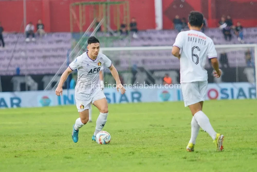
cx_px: 128
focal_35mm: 300
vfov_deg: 4.6
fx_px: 2142
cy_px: 86
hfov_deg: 6.9
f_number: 2.8
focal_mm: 200
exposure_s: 1/1000
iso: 500
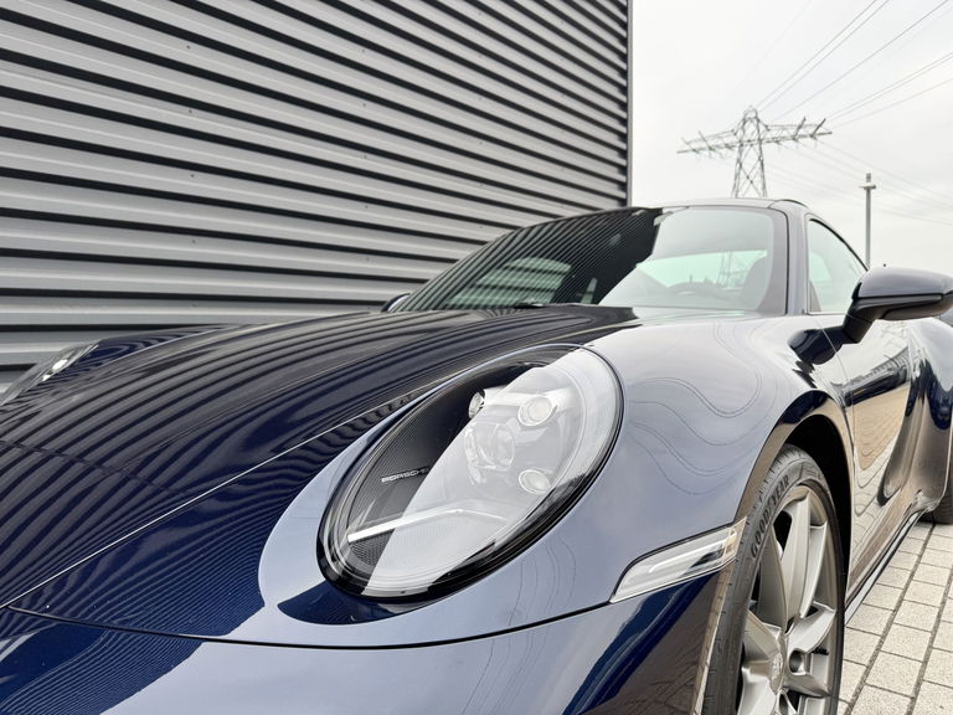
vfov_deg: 56.8
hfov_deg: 71.6
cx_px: 476
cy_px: 358
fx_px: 661
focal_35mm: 24
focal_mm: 6.76
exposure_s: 1/298
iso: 80
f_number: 1.78
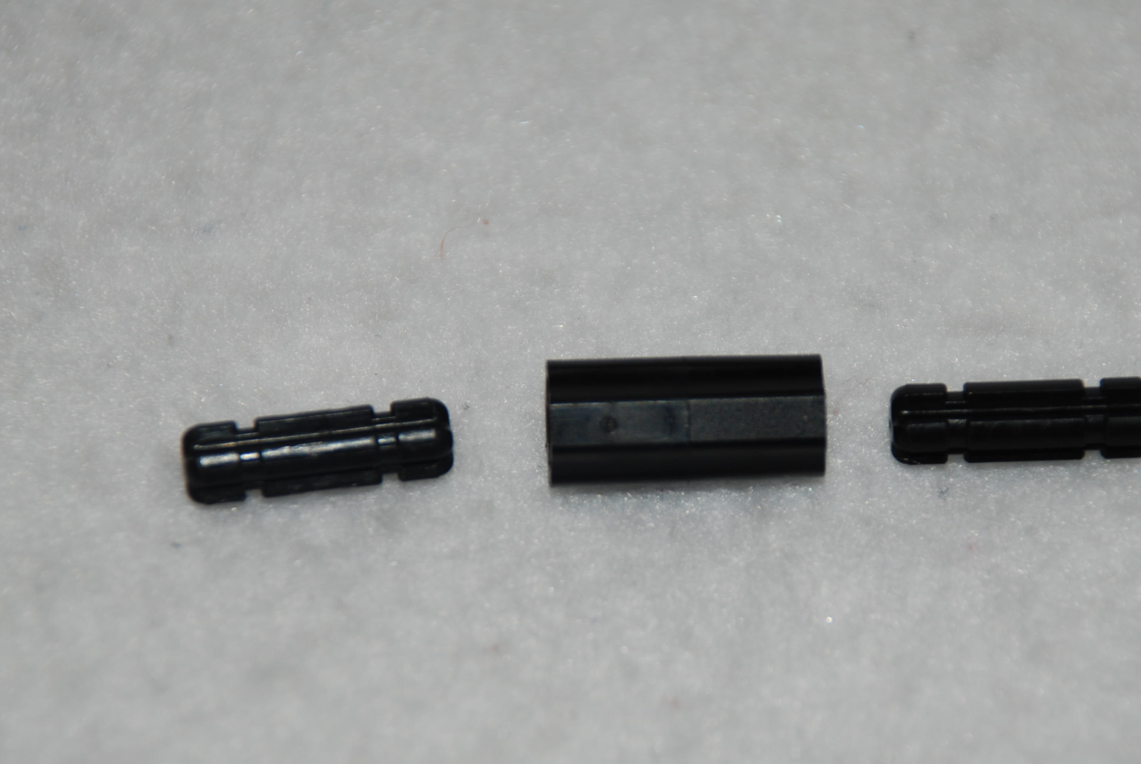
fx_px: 9417
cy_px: 447
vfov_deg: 4.6
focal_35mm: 297
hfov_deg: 6.9
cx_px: 710
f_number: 5.6
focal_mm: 135
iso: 100
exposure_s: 1/60
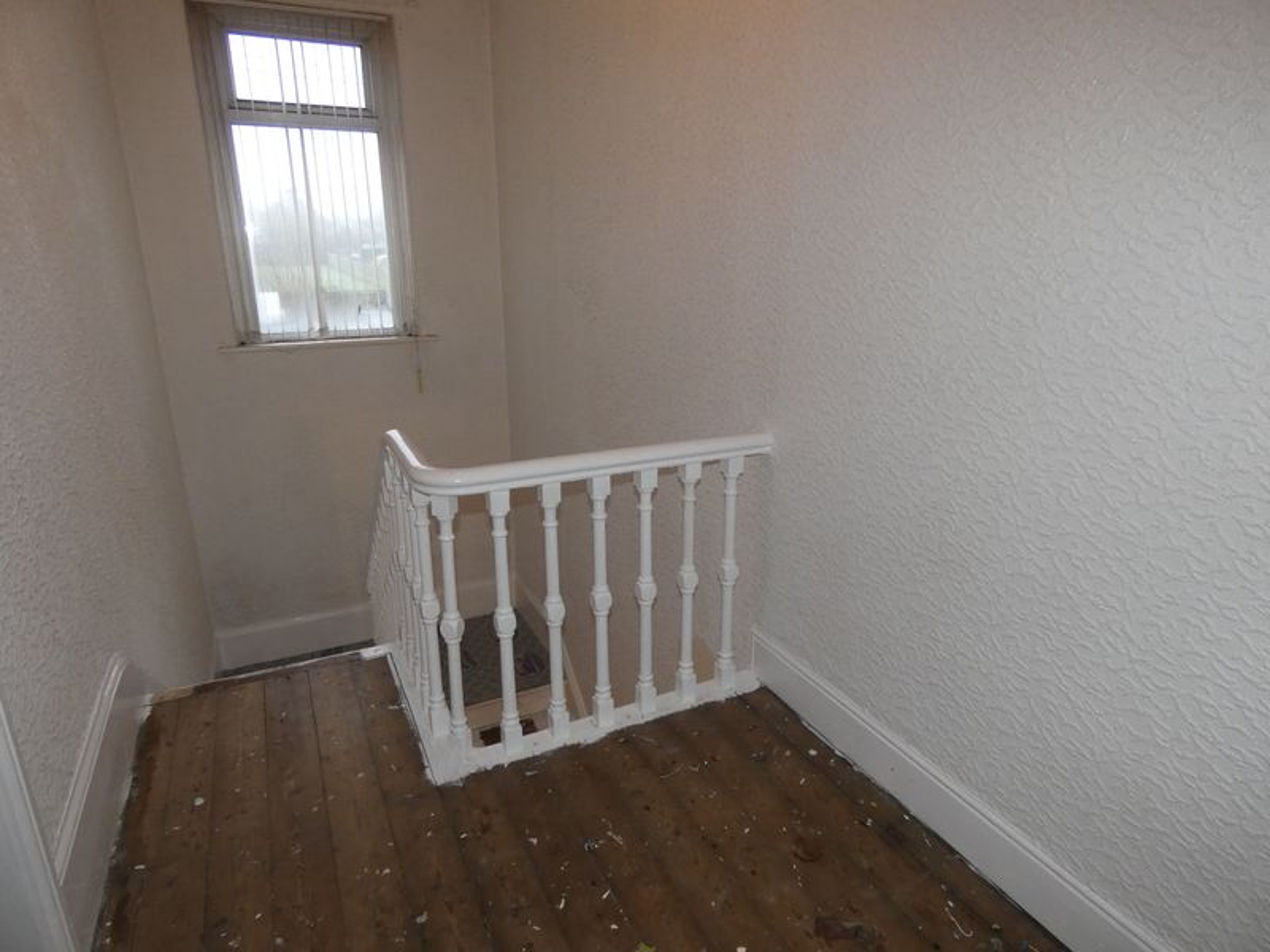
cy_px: 476
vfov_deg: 66.0
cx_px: 635
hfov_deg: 81.7
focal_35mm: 20
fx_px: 734
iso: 400
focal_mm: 3.6
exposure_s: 1/60
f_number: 2.8
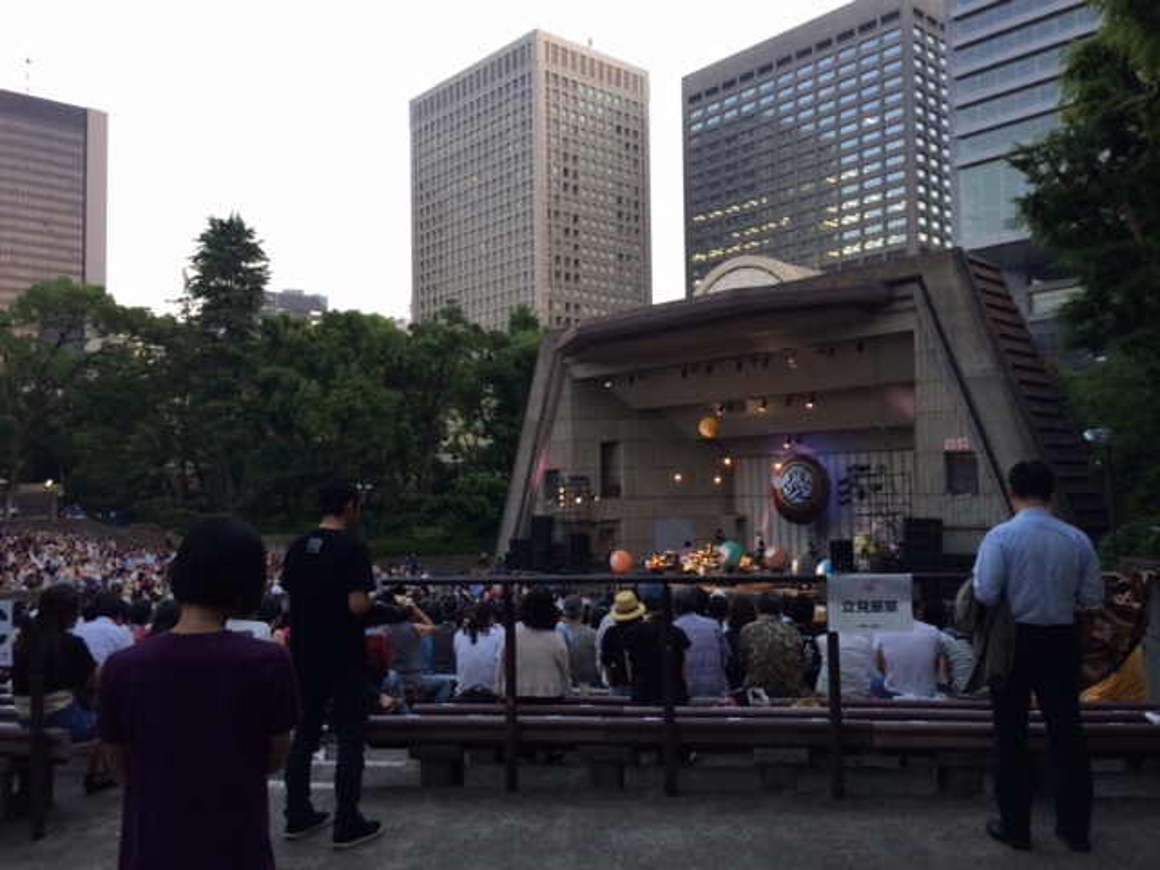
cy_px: 435
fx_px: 1005
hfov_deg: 60.0
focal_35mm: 30
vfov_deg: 46.8
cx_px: 580
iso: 40
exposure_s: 1/33
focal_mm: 4.12
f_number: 2.2
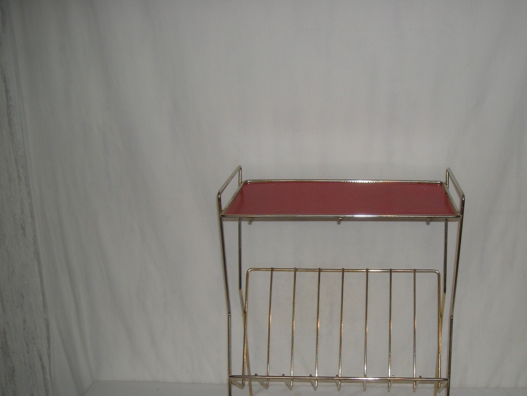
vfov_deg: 31.3
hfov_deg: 40.8
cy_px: 257
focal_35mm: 46
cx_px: 340
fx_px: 700
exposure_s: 1/55.4
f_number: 2.8
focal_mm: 5.7
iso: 50
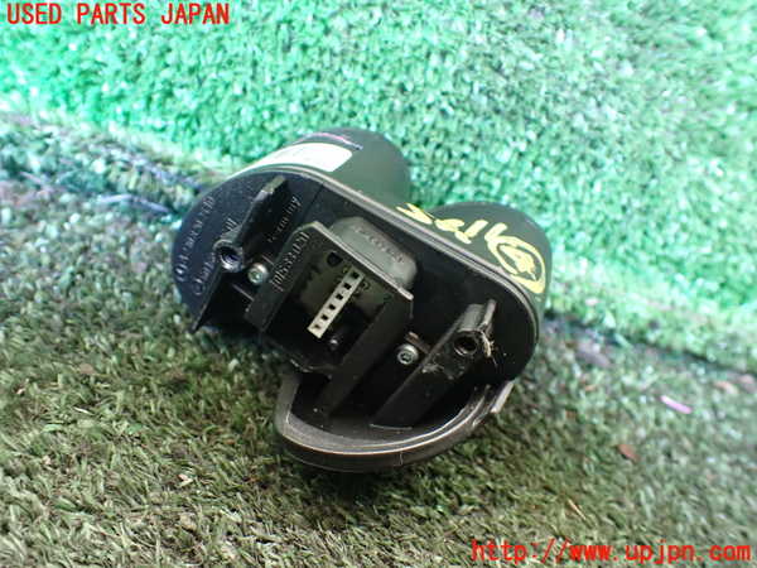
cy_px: 284
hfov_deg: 60.0
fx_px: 656
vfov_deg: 46.8
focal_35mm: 30
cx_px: 378
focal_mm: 5.4
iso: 800
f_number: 2.3
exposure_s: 1/30
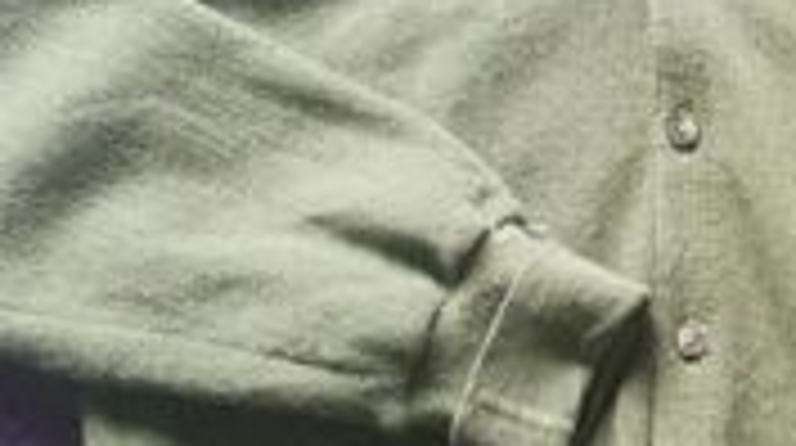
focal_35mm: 77
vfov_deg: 15.6
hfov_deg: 26.4
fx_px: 1623
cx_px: 756
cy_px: 180
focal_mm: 3.81
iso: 640
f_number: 2.2
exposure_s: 1/16.7
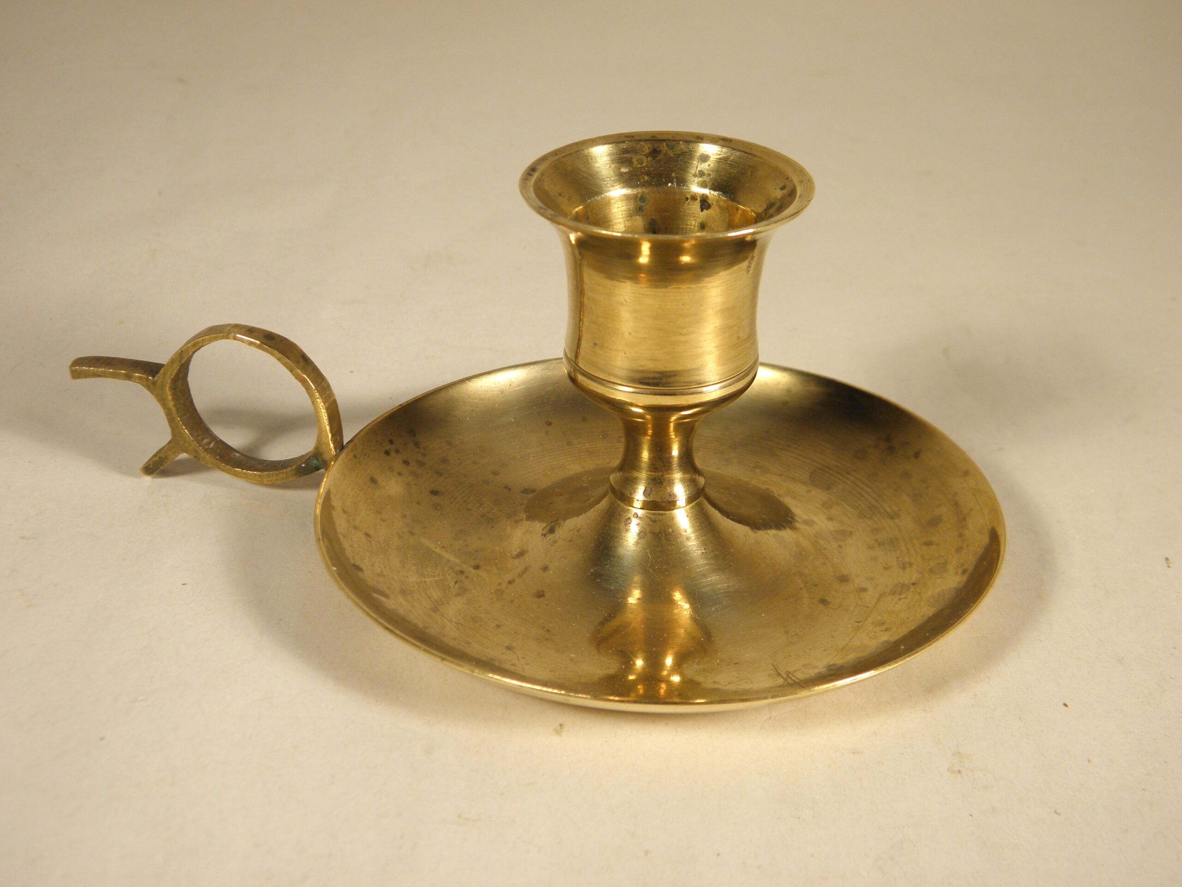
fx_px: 1707
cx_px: 591
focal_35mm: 50
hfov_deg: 38.2
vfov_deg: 29.1
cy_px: 444
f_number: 4
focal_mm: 9.1
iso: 100
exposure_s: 1/50
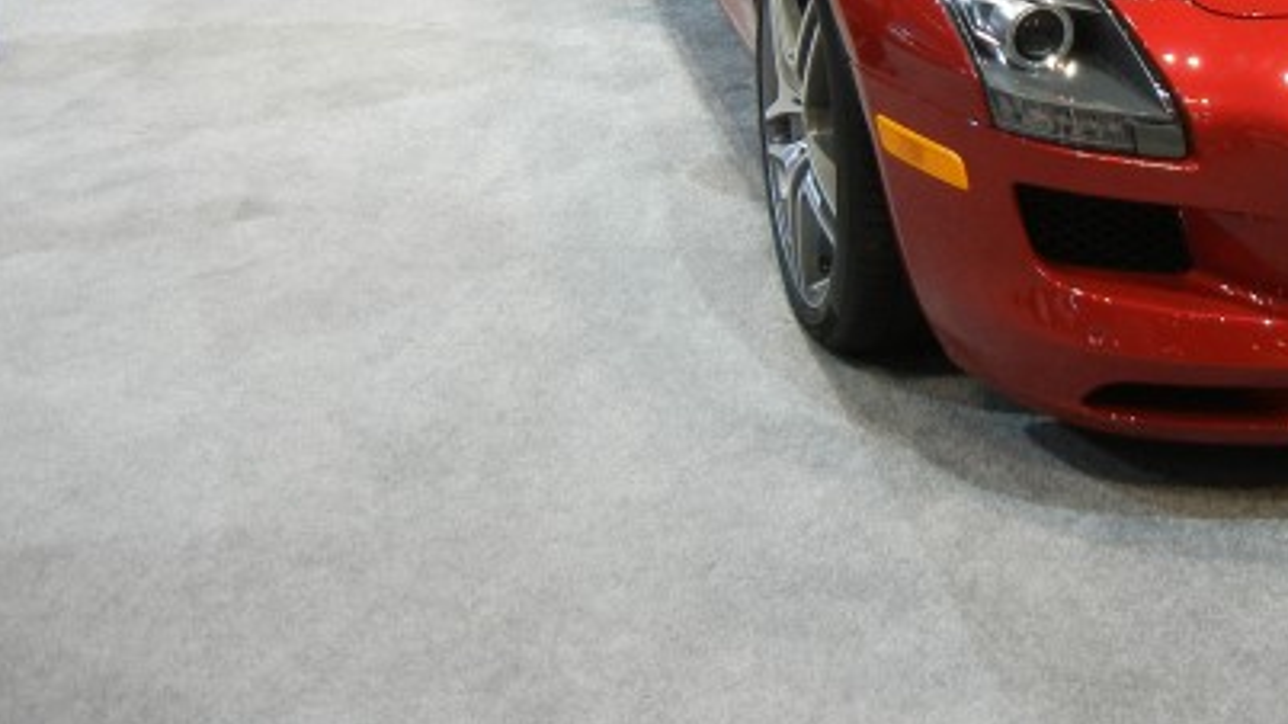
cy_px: -221
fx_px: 2220
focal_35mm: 65
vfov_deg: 17.4
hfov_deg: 31.1
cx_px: 1121
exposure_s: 1/60
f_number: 3.5
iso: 287
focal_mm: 5.4
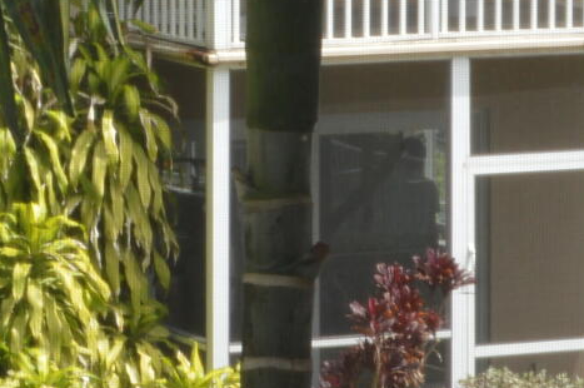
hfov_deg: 7.1
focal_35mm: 289
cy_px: 229
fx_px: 4682
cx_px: 154
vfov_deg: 4.7
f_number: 8
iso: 100
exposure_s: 1/200
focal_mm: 30
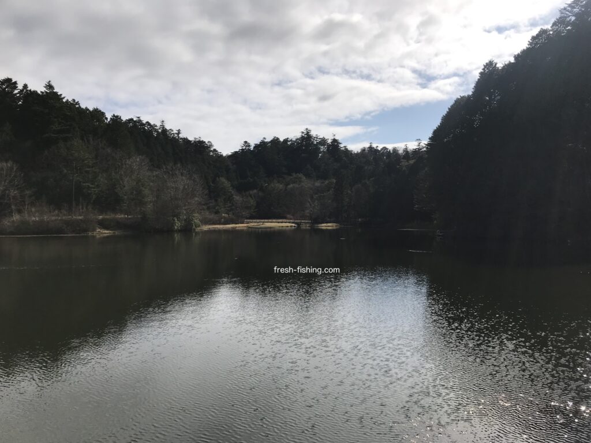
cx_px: 296
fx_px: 478
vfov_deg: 49.7
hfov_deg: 63.4
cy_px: 222
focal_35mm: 28
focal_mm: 3.99
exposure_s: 1/5650
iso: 20
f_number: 1.8
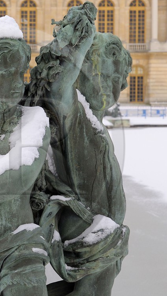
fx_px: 1015
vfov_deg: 16.6
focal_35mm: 129
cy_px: 147
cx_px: 2
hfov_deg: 9.3
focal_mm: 58
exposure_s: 1/160
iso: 400
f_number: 8
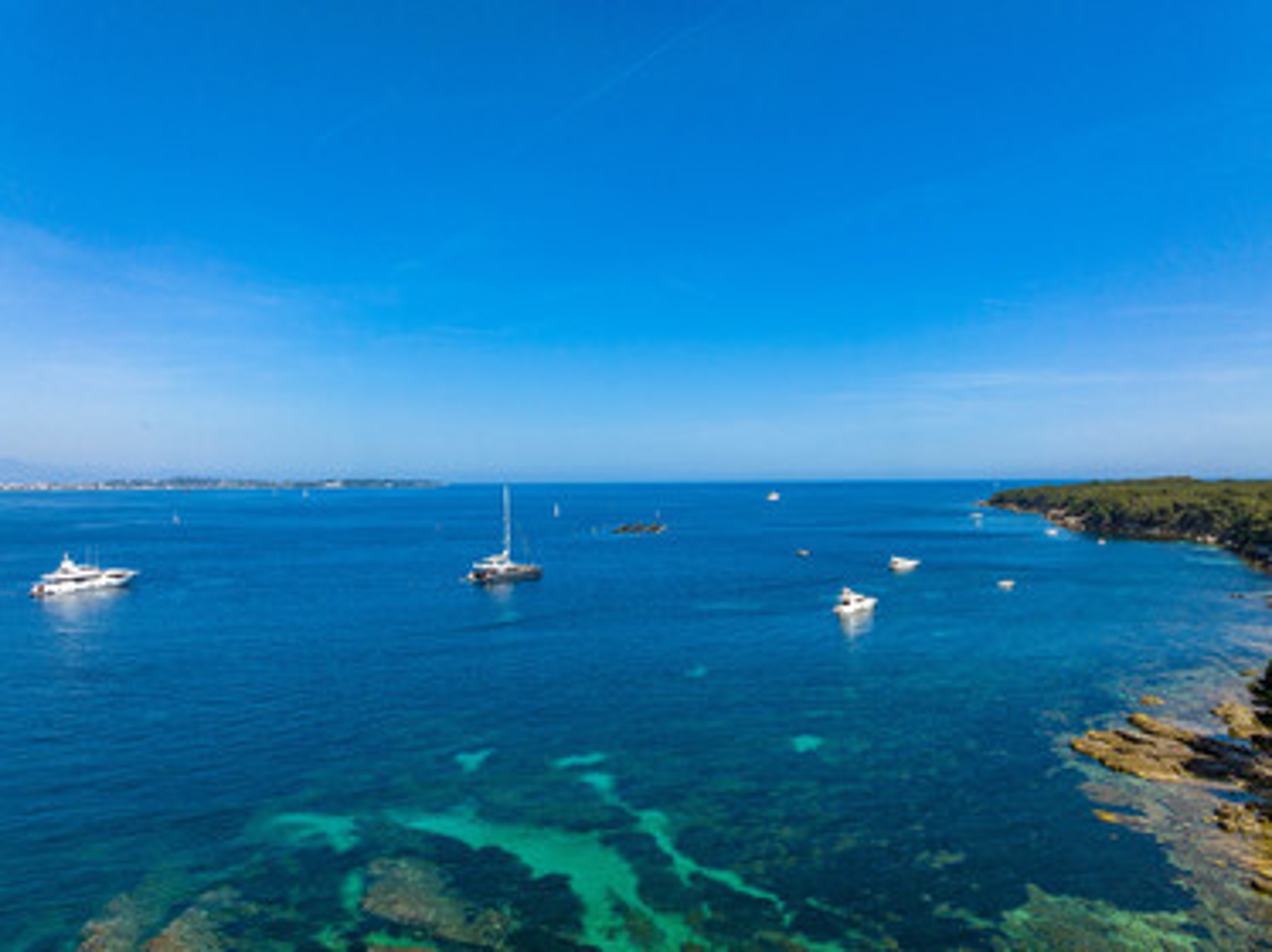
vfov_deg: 56.8
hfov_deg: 71.6
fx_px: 881
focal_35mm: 24
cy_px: 476
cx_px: 636
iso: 200
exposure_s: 1/1000
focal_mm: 12.3
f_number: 6.3
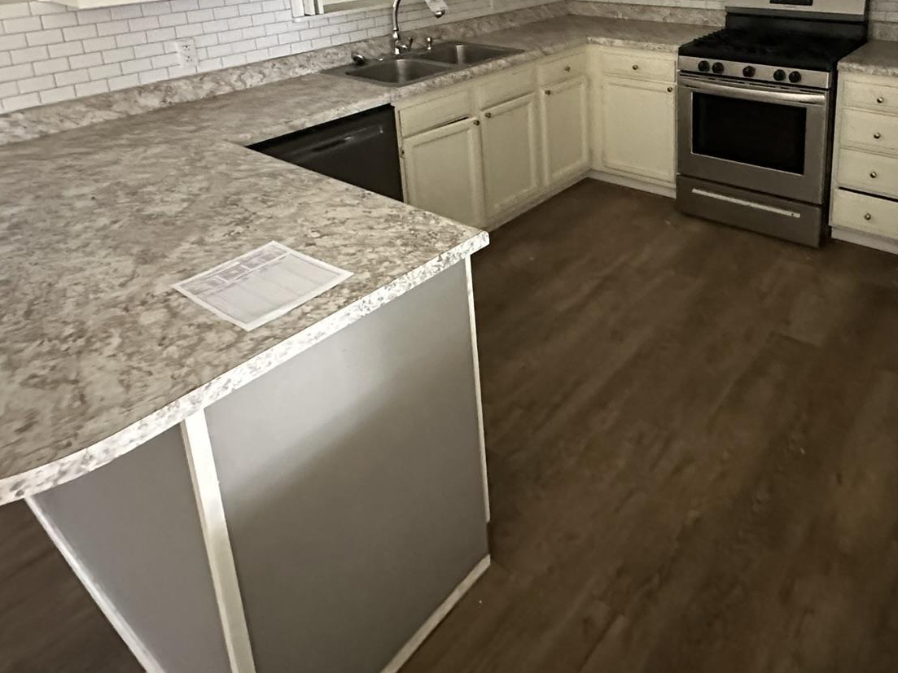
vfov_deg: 47.7
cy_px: 68
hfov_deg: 65.7
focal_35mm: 26
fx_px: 674
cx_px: 592
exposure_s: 1/45
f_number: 2.2
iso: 1250
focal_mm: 2.22
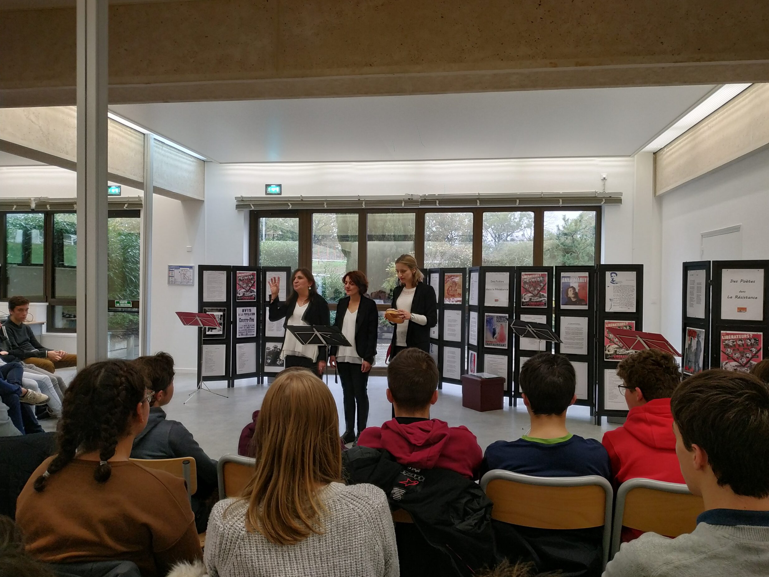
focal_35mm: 25
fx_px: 555
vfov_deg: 54.9
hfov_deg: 69.4
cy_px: 290
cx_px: 399
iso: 200
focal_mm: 3.94
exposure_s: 1/25
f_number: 1.9
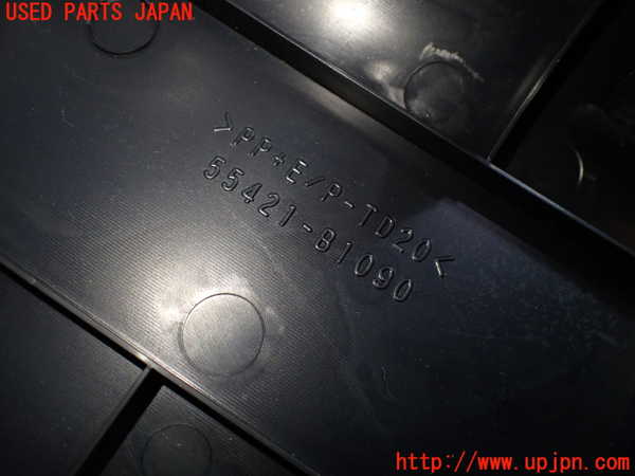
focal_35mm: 30
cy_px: 238
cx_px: 318
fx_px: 550
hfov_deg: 60.0
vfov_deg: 46.8
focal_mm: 5.4
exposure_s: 1/125
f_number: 2.3
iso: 250
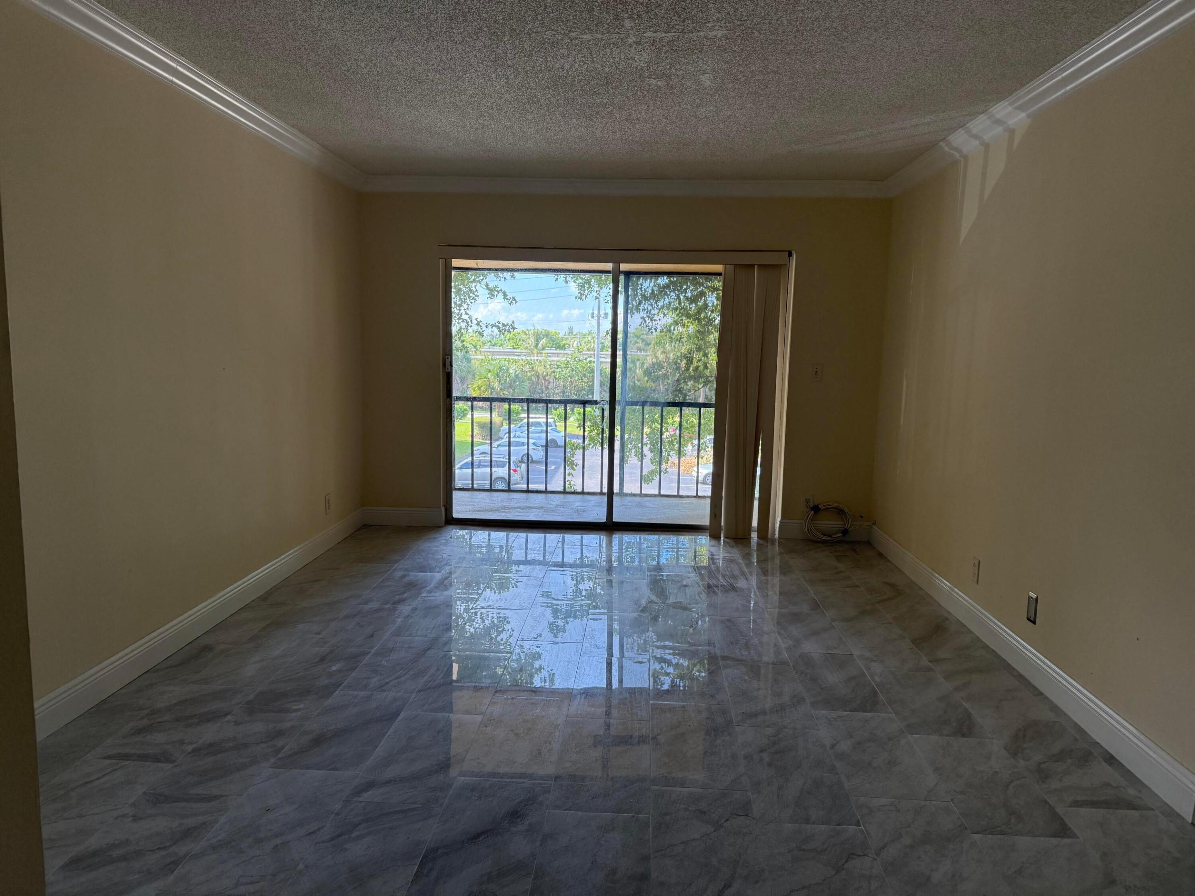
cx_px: 598
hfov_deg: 71.6
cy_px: 448
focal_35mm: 24
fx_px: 829
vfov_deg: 56.8
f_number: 1.78
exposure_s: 1/174
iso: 200
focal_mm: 6.76
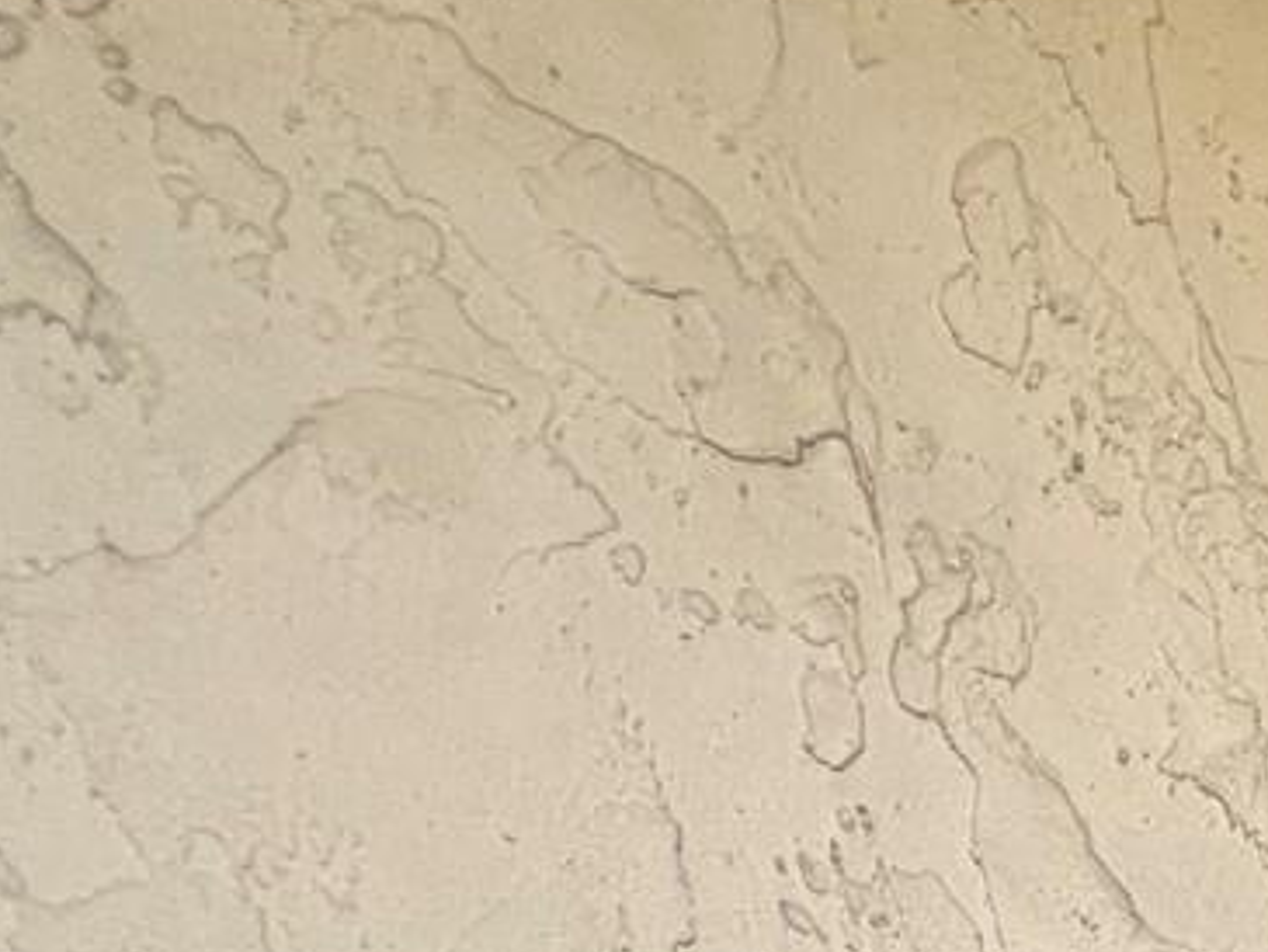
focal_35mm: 57
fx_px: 2089
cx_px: 2262
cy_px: 1643
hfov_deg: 21.8
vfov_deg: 19.9
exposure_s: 1/246
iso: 32
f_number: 1.8
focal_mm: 1.57
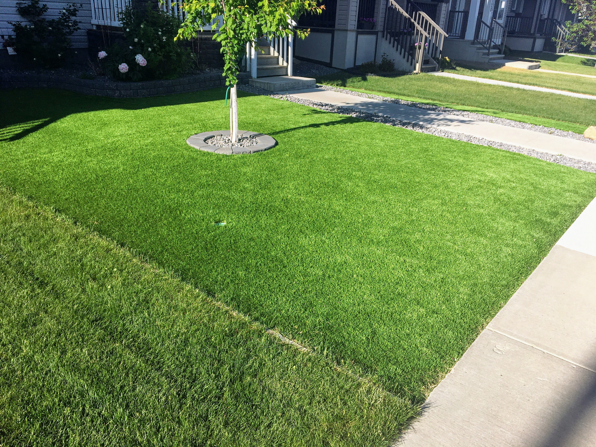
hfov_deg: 61.7
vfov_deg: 48.2
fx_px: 499
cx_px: 298
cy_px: 224
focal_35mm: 29
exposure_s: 1/1012
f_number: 2.2
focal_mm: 4.15
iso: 25
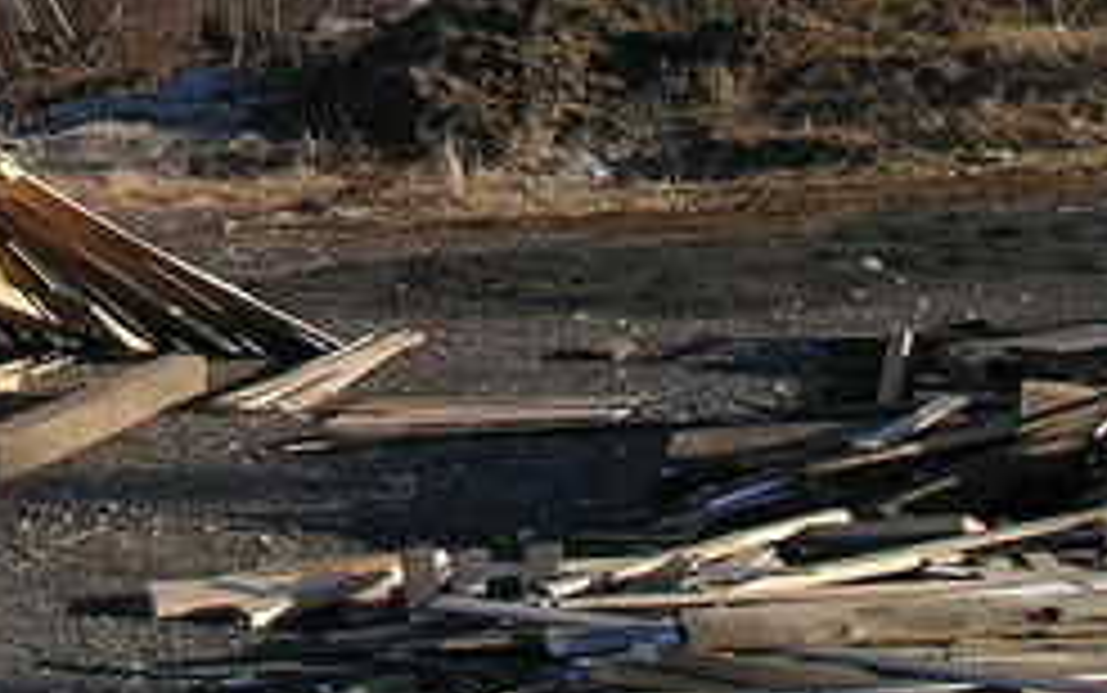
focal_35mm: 116
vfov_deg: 10.9
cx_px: -130
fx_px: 3501
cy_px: -364
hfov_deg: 17.3
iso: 50
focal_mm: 8.7
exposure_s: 1/217
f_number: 6.4
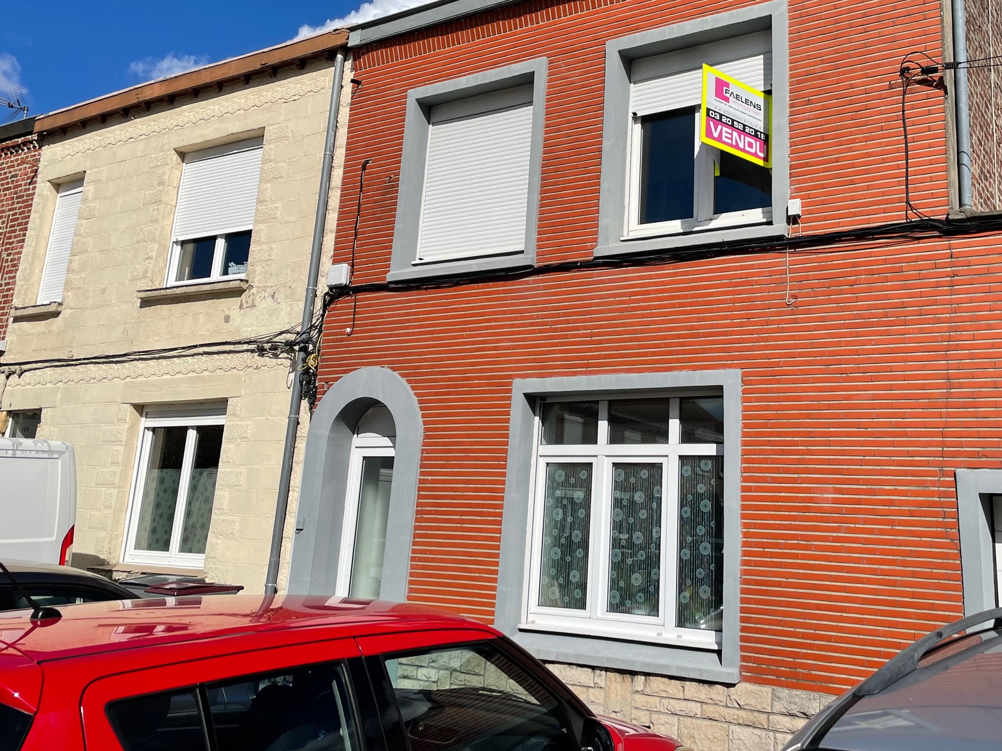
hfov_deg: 53.5
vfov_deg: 41.5
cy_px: 277
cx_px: 612
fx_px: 984
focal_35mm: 34
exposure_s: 1/7299
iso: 32
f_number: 1.6
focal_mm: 4.2
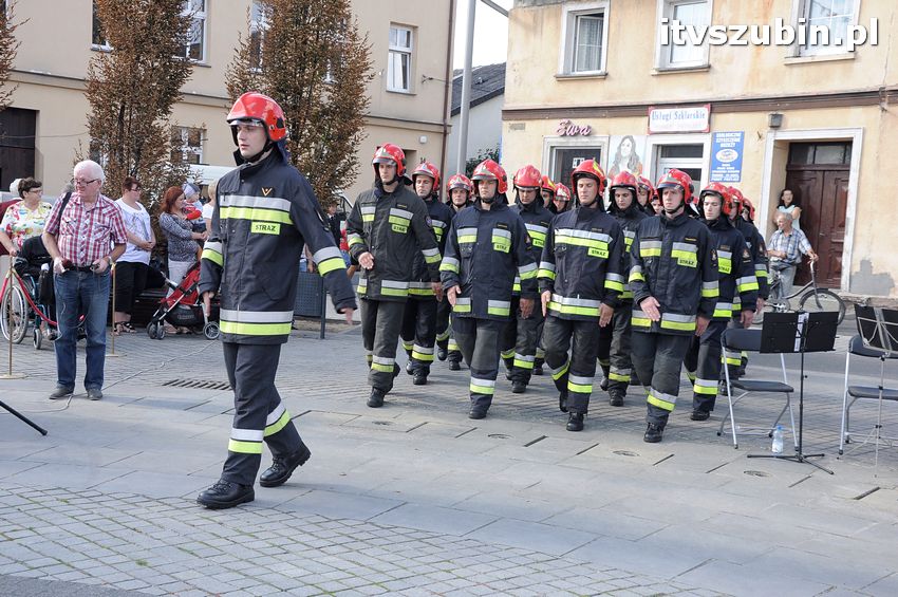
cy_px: 298
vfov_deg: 28.0
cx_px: 449
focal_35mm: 48
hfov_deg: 41.1
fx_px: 1196
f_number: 8
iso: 400
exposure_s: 1/250
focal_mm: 32
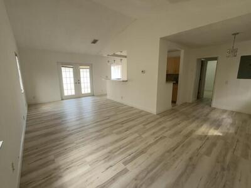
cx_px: 126
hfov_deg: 102.1
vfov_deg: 85.7
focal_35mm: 14
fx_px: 102
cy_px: 94
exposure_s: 1/99
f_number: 2.2
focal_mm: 2.22
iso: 160
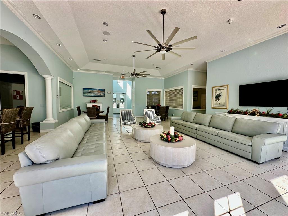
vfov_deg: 85.7
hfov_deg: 102.1
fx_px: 116
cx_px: 144
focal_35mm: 14
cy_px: 108
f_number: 2.2
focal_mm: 2.22
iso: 40
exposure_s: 1/116
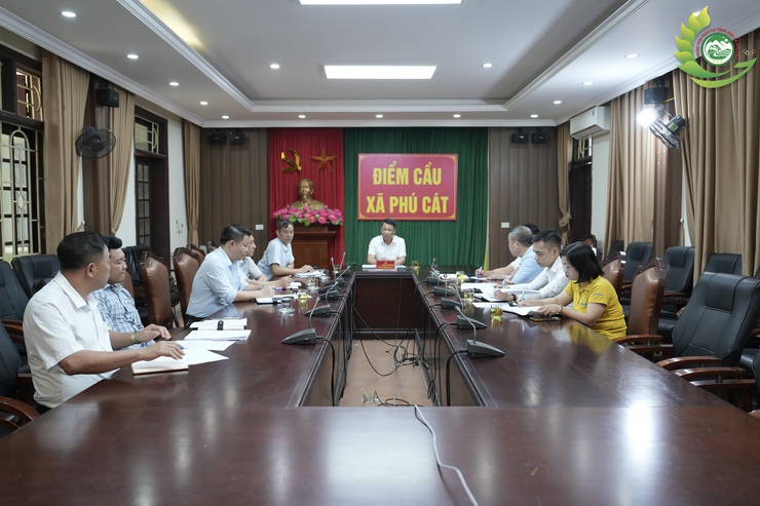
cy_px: 253
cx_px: 380
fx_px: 612
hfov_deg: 63.7
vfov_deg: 44.9
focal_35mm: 29
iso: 1000
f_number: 2.8
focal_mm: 29
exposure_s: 1/200
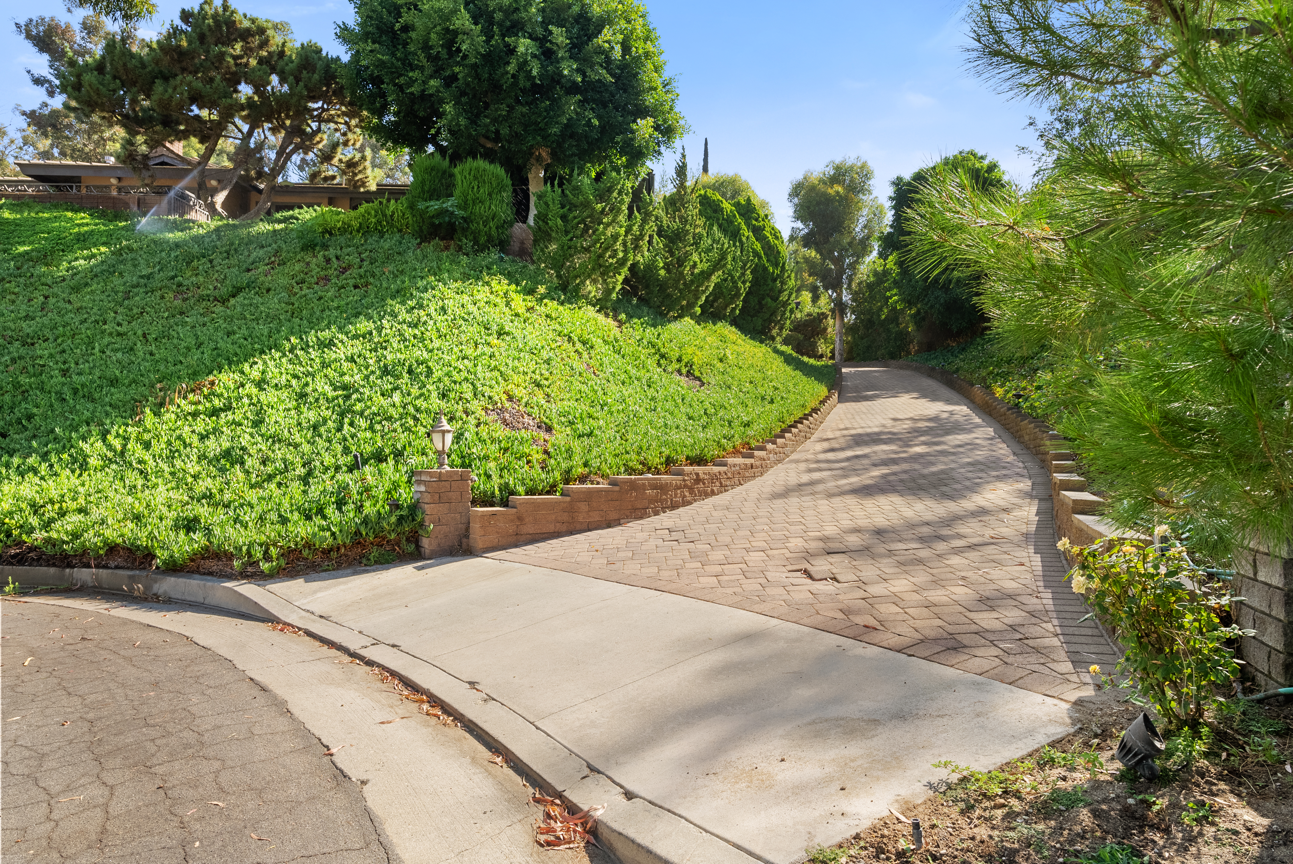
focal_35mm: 19
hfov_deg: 86.9
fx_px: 683
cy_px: 432
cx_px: 646
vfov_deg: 64.6
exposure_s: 1/60
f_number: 10
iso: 100
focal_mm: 19
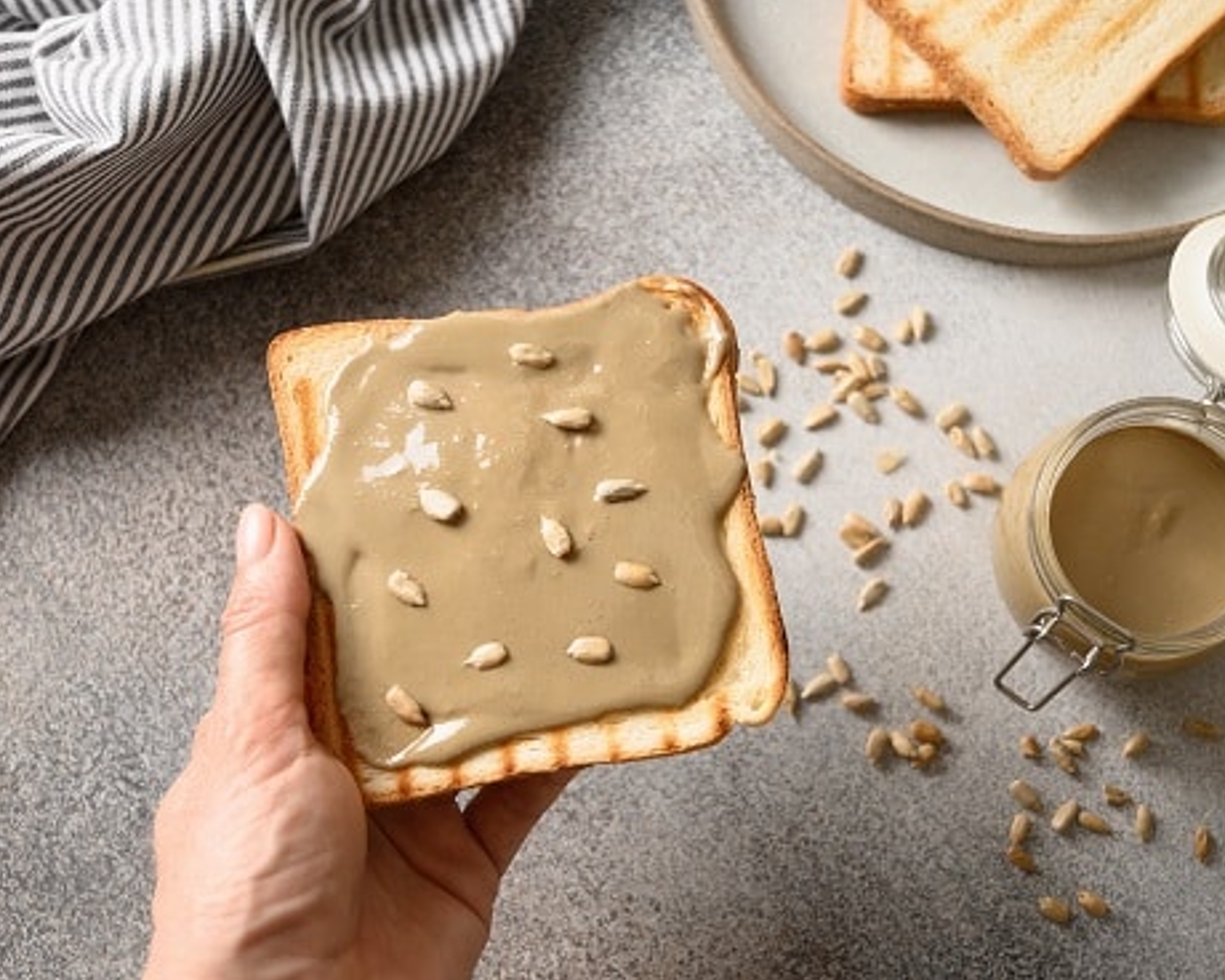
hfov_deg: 37.6
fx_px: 1799
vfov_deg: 30.5
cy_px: 490
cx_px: 642
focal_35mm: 50
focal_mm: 27
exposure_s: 1/160
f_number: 4
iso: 100
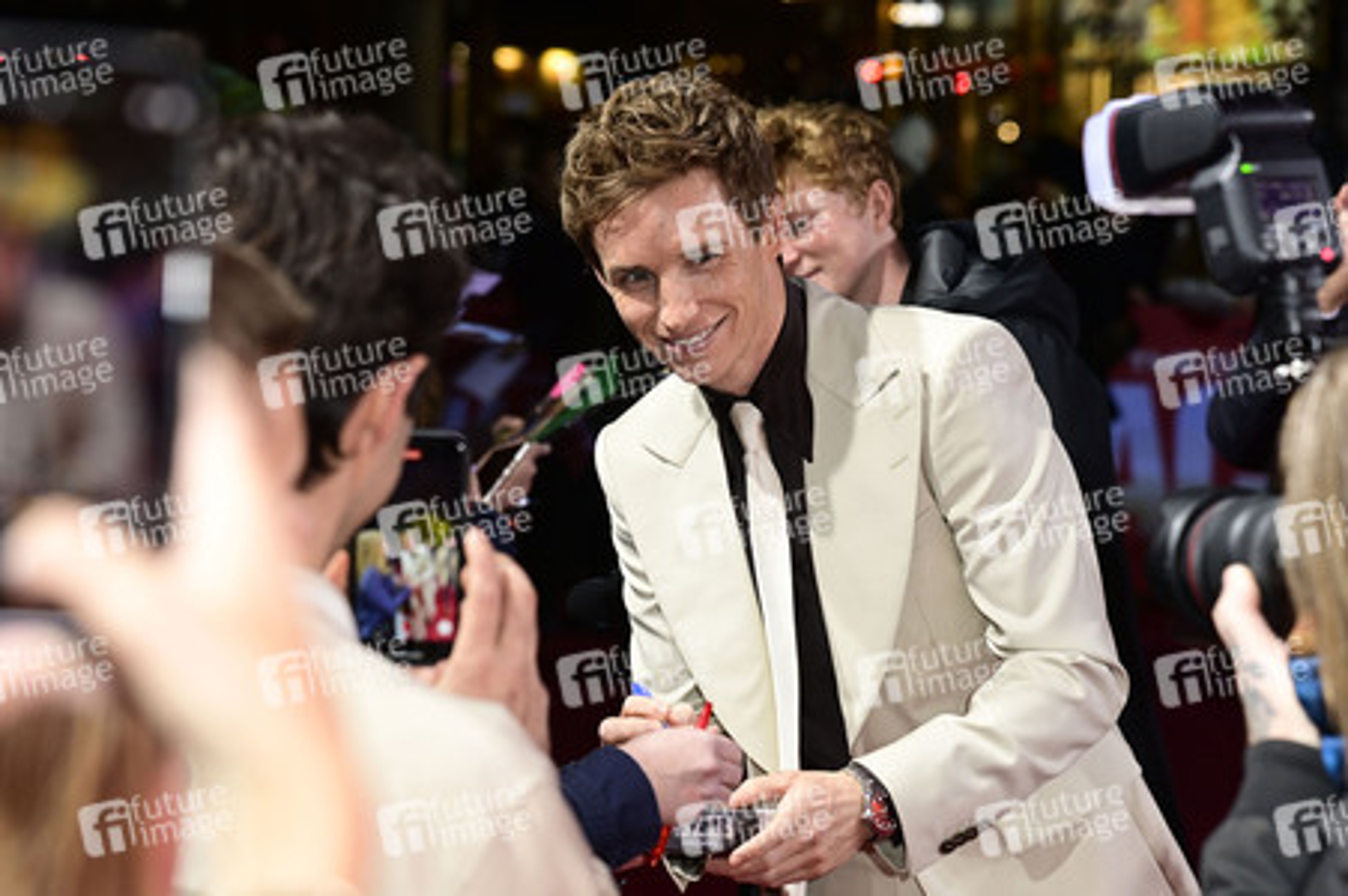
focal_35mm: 120
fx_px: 4490
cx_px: 674
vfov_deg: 11.4
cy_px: 448
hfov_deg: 17.1
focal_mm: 120
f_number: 5
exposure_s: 1/250
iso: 2000
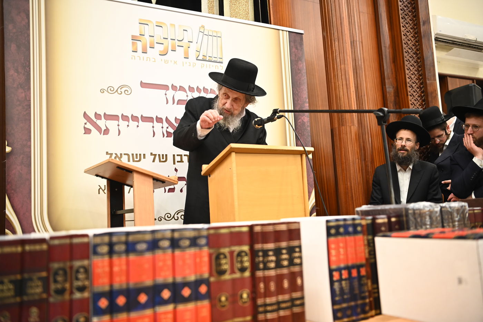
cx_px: 242
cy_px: 161
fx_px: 483
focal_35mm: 36
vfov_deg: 36.8
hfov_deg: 53.2
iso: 1600
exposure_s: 1/125
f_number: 3.2
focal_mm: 36
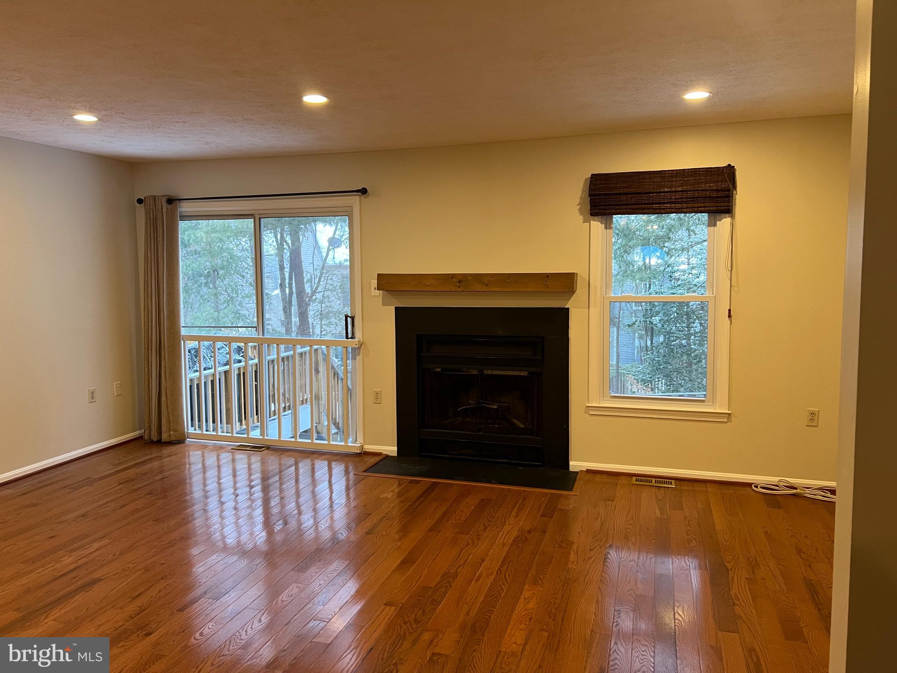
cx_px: 448
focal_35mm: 26
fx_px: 674
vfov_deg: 53.1
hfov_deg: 67.3
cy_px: 336
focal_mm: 5.7
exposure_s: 1/60
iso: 125
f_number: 1.5
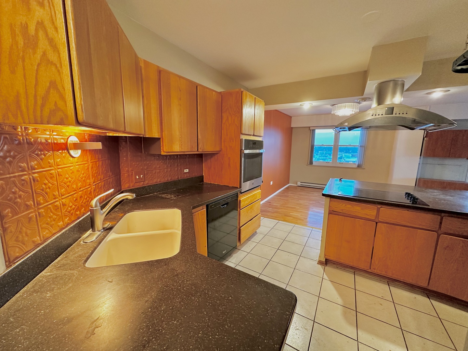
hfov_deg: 102.1
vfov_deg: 85.7
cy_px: 176
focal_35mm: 14
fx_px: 189
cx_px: 234
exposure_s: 1/60
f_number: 2.2
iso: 320
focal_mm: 2.22
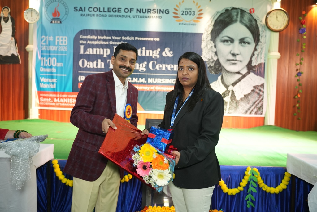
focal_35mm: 31
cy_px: 106
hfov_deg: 60.3
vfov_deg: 42.3
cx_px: 158
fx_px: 273
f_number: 2.8
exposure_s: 1/100
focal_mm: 31
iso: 1250
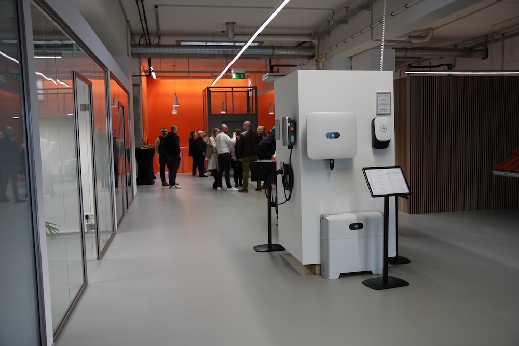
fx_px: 469
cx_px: 260
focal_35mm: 32
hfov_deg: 58.0
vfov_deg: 40.5
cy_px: 173
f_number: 4
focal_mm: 32.5
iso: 800
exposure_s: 1/160
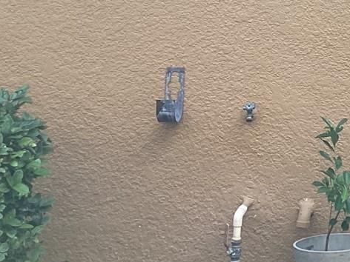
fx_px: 1062
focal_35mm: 105
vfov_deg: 13.4
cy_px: -112
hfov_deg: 17.3
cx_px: 486
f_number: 2.4
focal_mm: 3.3
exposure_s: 1/120
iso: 25
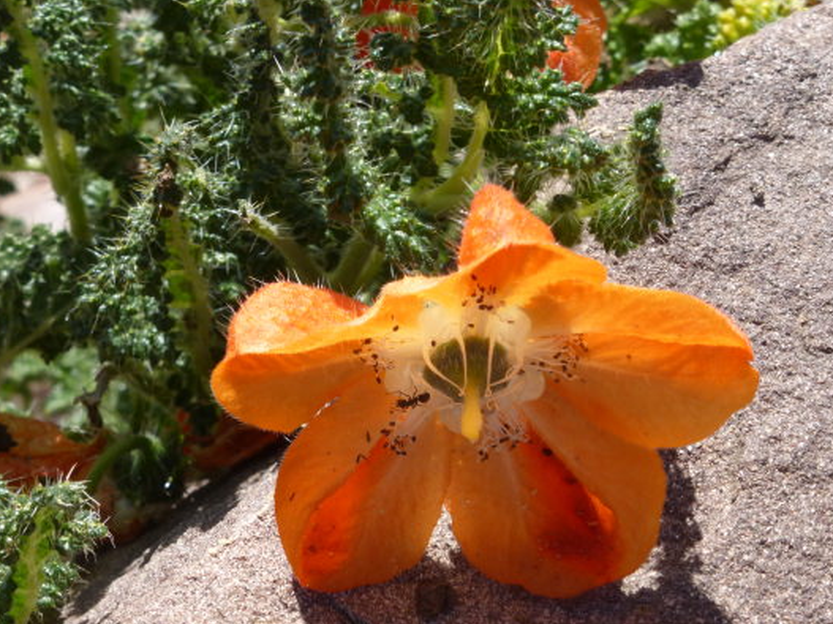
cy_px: 394
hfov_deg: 18.7
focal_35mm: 105
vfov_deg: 14.1
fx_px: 2526
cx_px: 357
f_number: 5.1
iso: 100
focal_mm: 14.2
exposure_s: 1/320
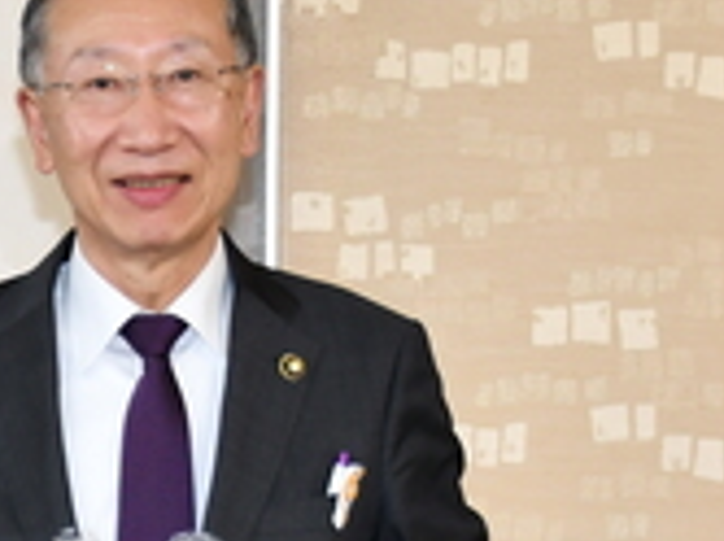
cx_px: -268
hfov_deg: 11.4
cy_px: 519
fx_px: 3530
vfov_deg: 8.7
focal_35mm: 169
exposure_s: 1/60
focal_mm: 27
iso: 500
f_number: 4
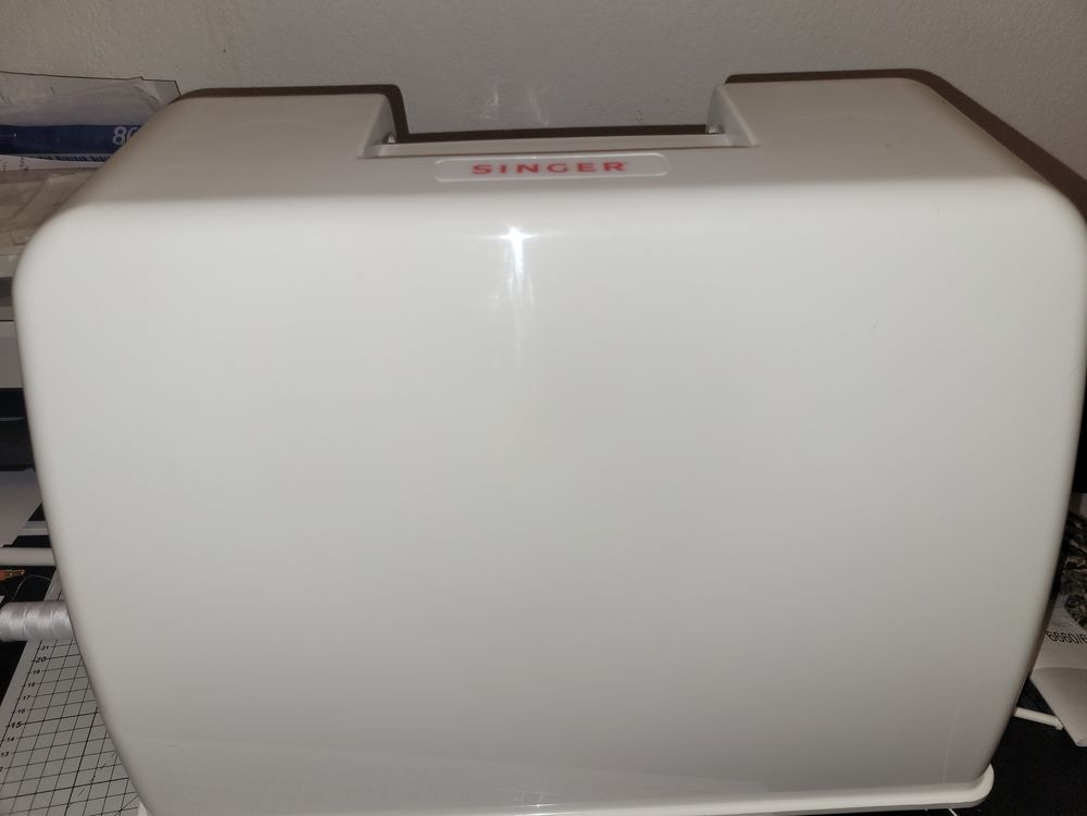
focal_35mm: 26
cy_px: 408
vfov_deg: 53.1
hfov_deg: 67.3
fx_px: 816
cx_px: 544
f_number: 1.8
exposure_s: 1/100
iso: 50
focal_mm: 5.4
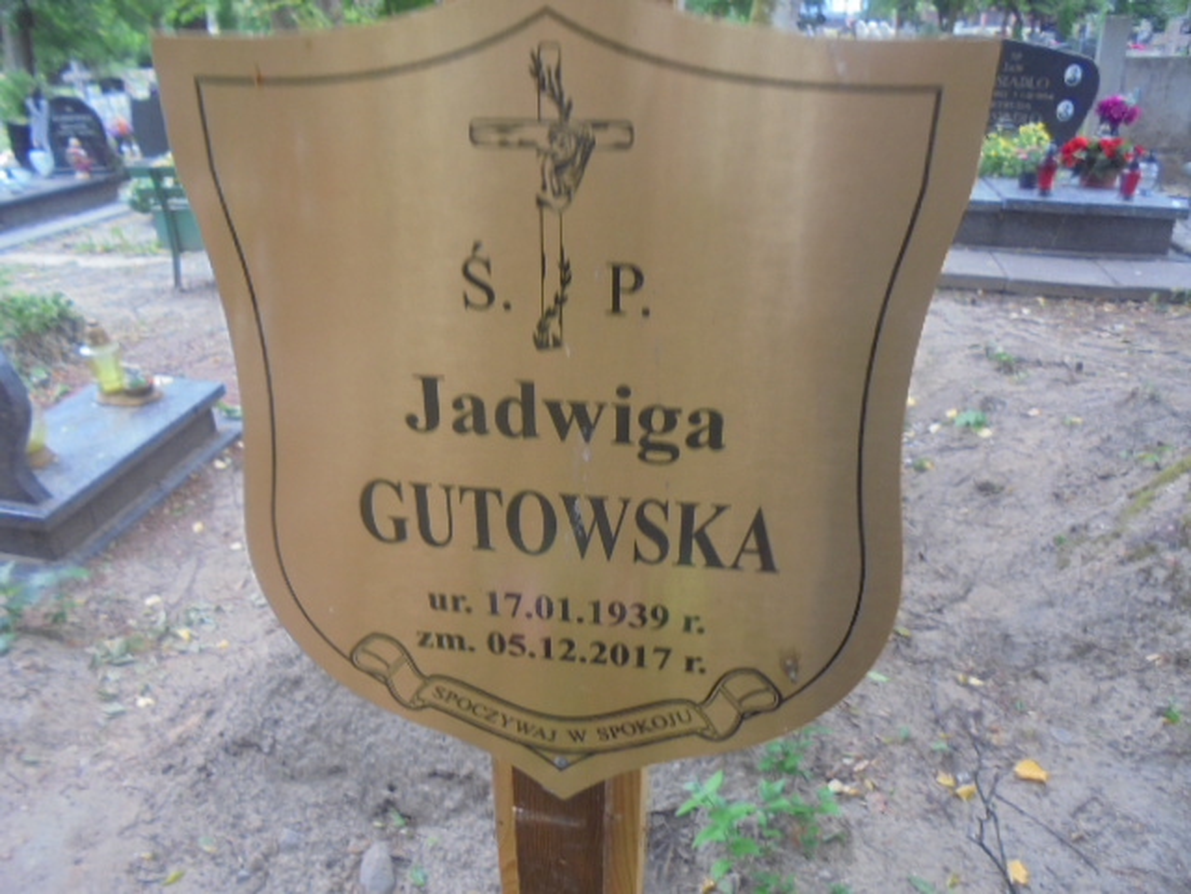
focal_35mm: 26
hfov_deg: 67.3
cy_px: 447
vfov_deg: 53.1
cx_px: 596
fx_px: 895
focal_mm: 4.6
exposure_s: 1/30
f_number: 3.5
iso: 100
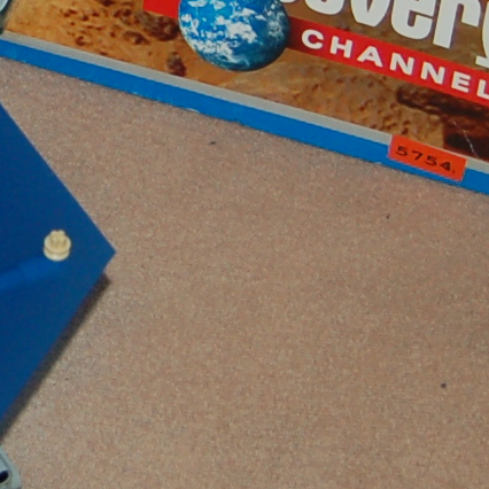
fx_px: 3308
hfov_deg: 8.2
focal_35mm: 207
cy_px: -94
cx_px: -339
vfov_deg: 8.4
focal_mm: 23
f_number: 3.8
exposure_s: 1/60
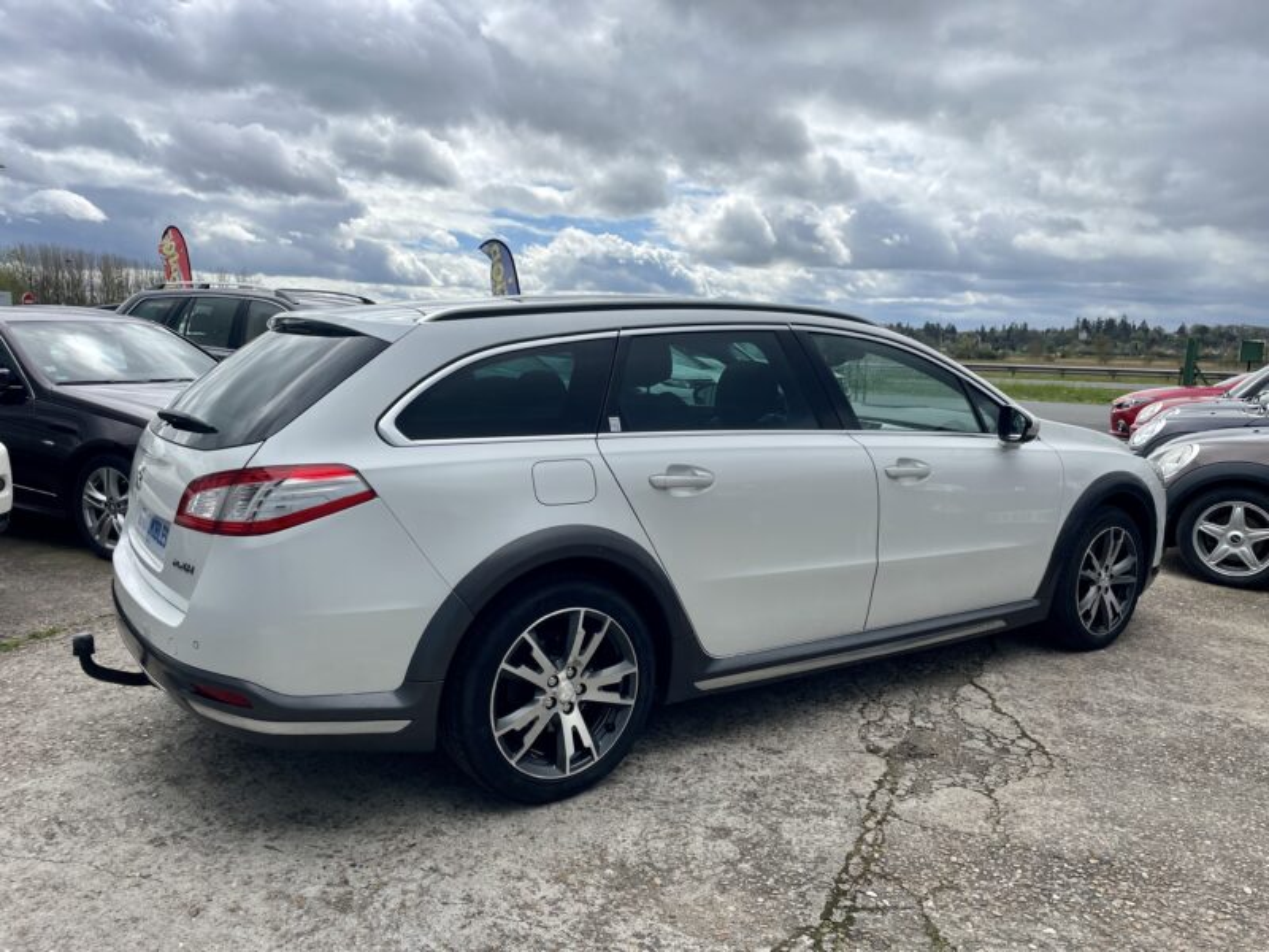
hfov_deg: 67.3
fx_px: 953
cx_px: 634
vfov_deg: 53.1
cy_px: 476
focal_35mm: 26
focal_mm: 4.2
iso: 32
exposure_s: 1/5814
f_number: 1.6
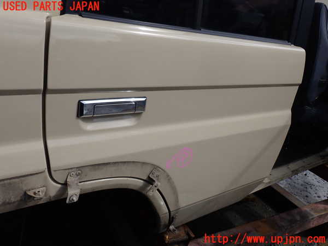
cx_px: 164
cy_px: 123
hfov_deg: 60.0
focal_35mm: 30
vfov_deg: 46.8
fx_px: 284
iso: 100
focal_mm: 5.4
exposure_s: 1/200
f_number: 9
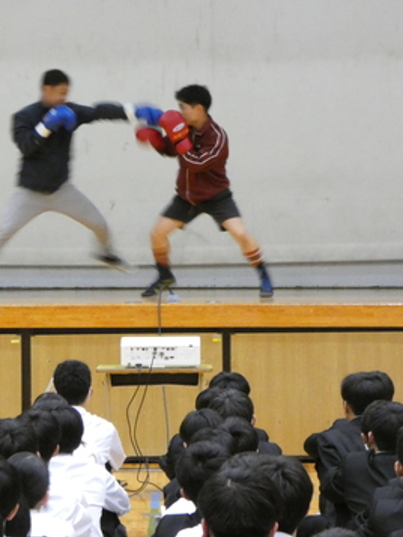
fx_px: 3522
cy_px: 268
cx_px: 96
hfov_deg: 6.5
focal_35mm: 227
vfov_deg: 8.7
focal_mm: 30.2
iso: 1600
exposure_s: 1/30
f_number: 5.5
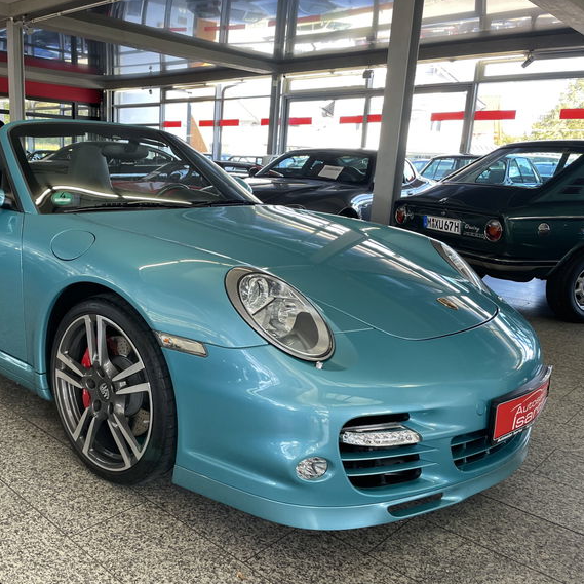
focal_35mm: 31
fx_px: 592
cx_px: 195
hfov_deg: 51.6
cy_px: 289
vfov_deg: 52.5
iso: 80
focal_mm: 4.2
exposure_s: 1/100
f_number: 1.6
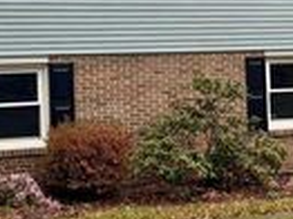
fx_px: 837
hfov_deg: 19.6
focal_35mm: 99
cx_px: 251
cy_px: 44
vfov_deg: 14.8
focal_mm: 5.96
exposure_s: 1/637
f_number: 1.6
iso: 50
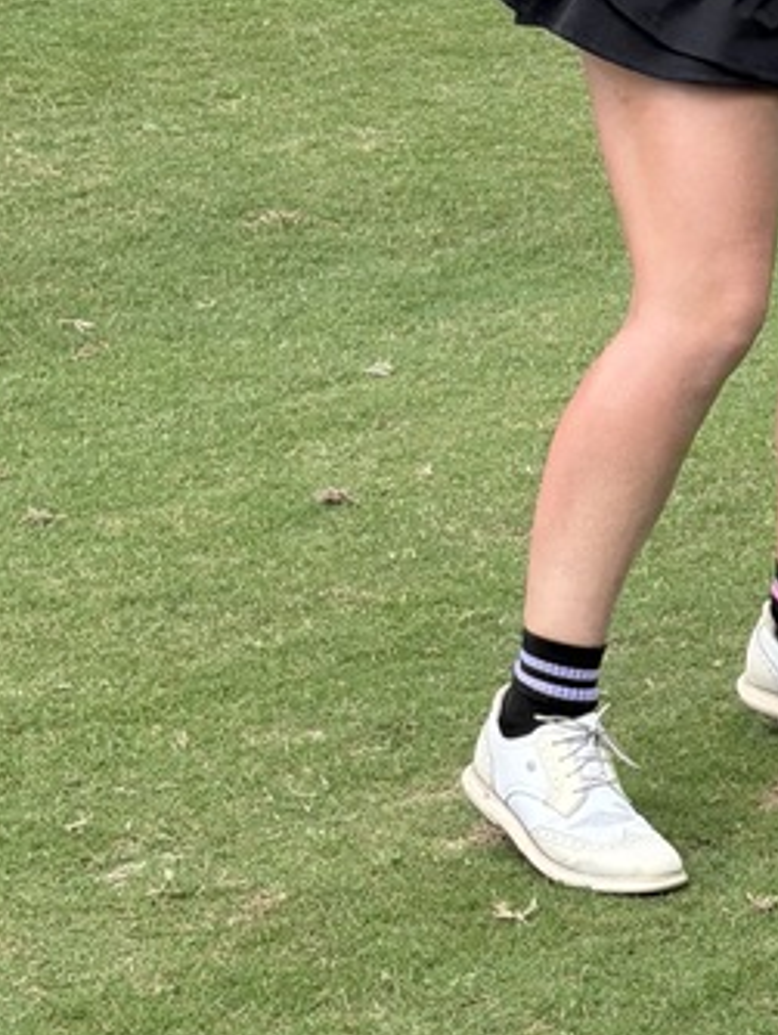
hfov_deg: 9.9
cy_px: 130
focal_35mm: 147
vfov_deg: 13.3
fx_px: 4400
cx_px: 1001
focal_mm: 6.76
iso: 64
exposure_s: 1/3096
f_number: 1.78
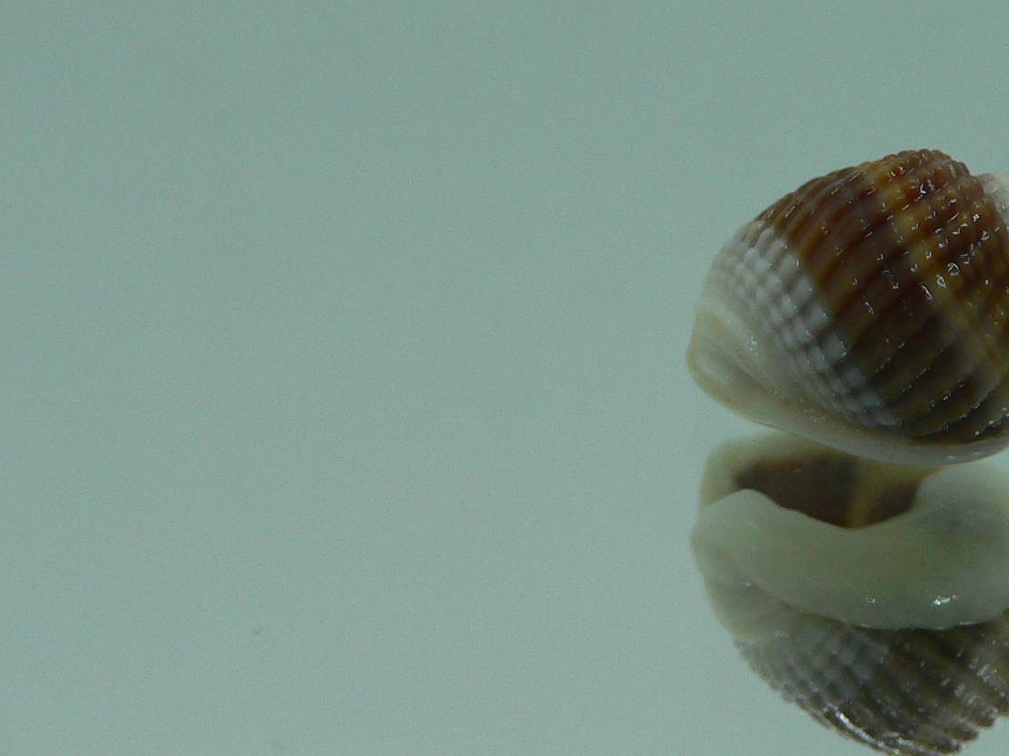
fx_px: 1865
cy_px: 310
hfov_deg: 29.1
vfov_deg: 22.9
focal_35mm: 64
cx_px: 898
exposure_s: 1/80
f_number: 2.8
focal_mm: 4.6
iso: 80
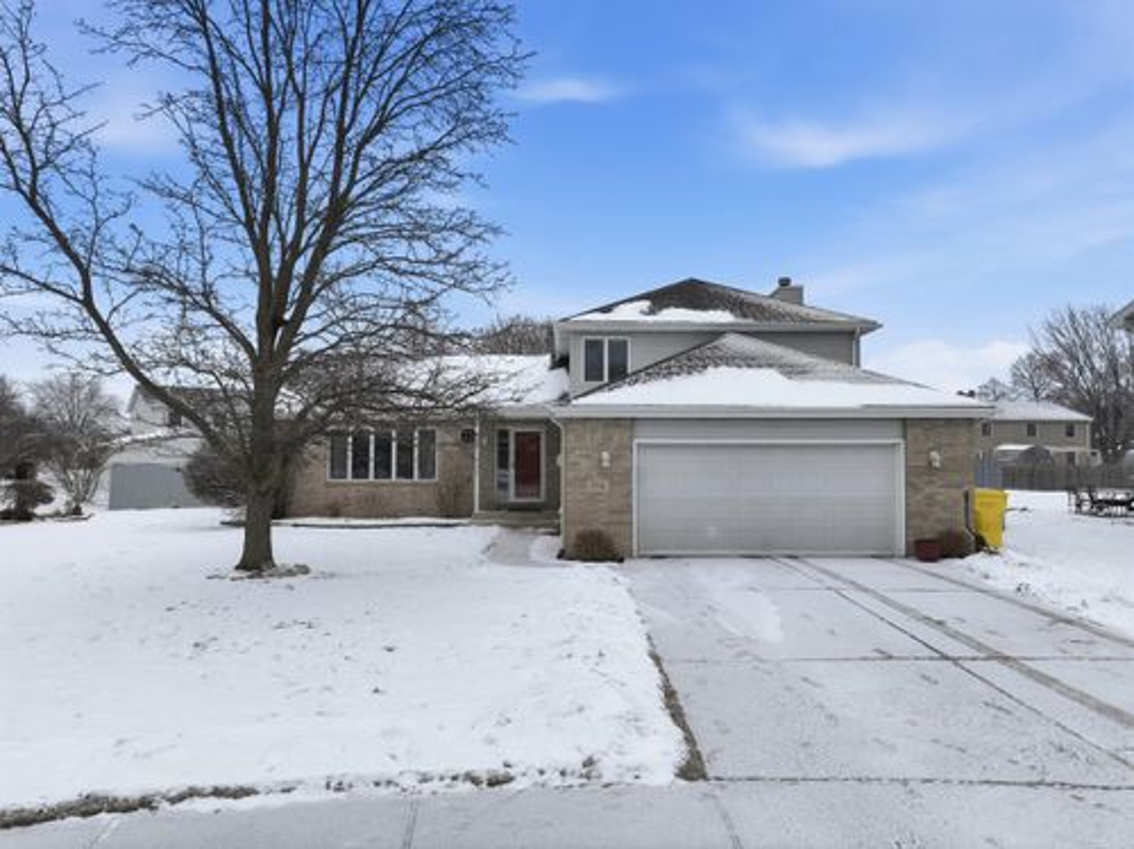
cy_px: 424
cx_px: 567
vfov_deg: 56.7
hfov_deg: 71.6
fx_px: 785
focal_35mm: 24
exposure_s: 1/160
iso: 100
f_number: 6.3
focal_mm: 12.3
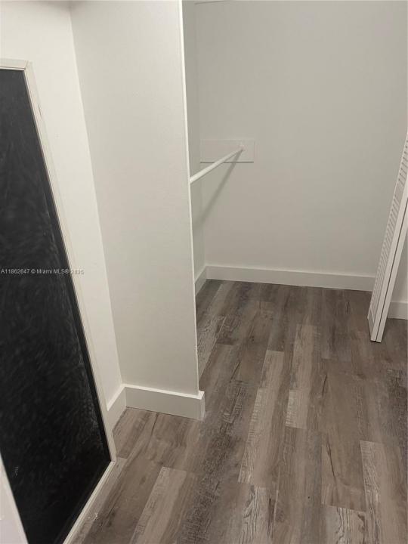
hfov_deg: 53.1
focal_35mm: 26
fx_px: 409
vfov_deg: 67.3
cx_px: 204
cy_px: 272
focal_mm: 5.1
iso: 250
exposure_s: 1/60
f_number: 1.6
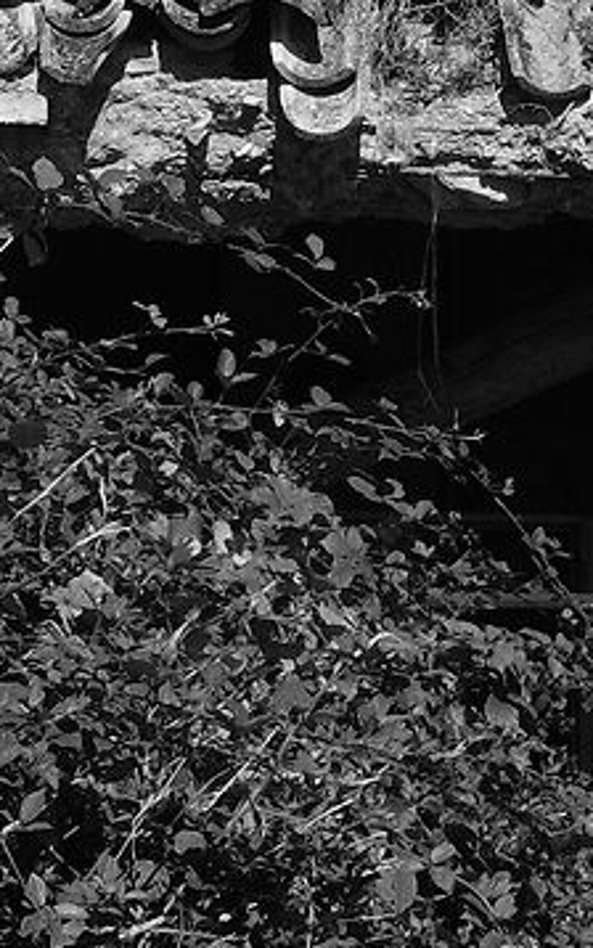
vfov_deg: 8.7
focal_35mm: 239
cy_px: -214
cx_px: 1332
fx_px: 6175
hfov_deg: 5.3
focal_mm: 23
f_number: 6.4
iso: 320
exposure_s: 1/1000
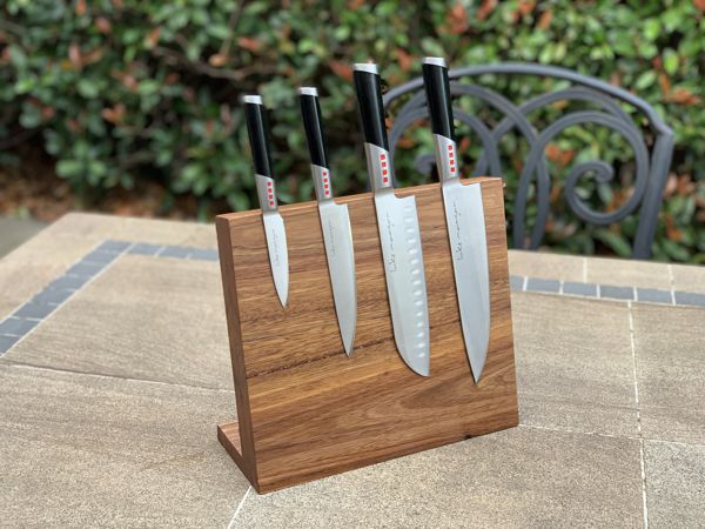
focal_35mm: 52
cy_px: 264
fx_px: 1059
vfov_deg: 28.0
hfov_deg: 36.8
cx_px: 352
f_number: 2.4
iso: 50
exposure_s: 1/122
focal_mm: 6
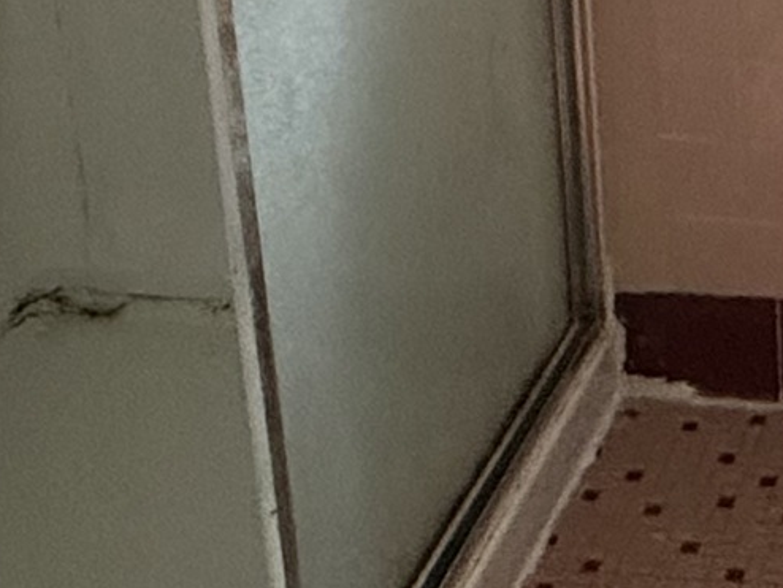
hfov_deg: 20.1
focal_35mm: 87
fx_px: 1969
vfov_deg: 16.0
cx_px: 1086
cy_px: -192
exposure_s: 1/60
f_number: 2.2
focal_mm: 2.22
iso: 800
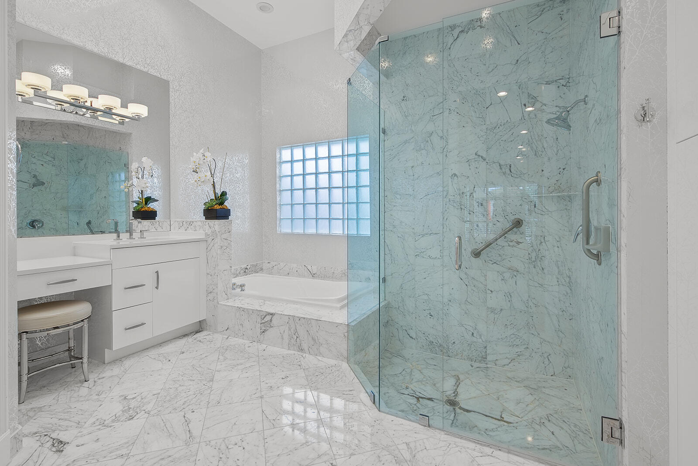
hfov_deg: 96.7
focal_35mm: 16
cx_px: 349
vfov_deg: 73.8
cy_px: 233
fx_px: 310
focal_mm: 16
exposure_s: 1/6
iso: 100
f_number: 9
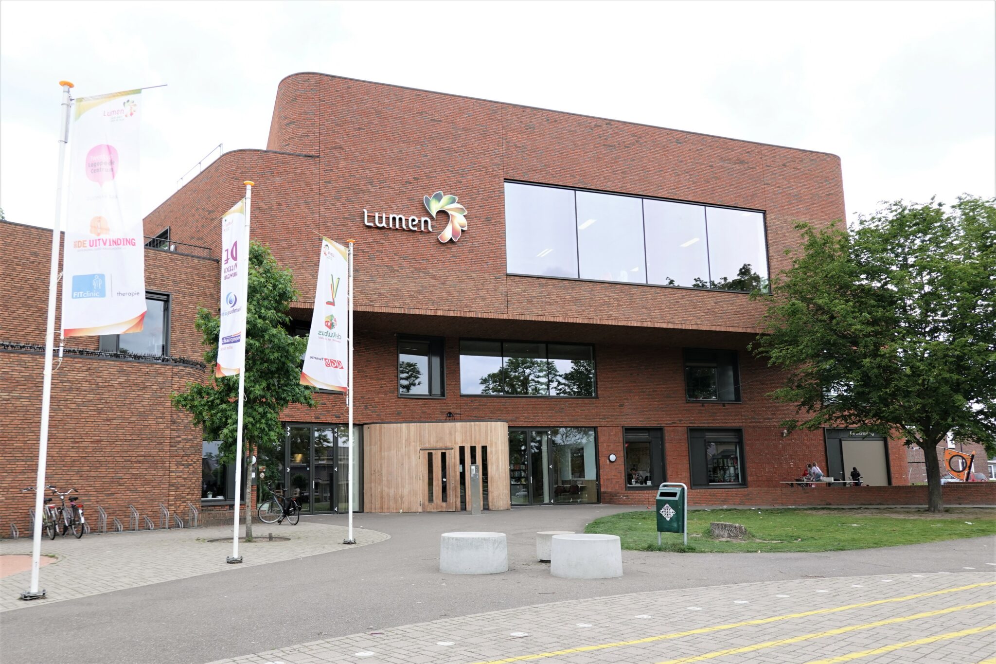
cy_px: 332
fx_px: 664
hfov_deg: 73.7
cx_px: 498
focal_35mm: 24
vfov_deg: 53.1
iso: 125
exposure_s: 1/320
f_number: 3.5
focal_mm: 9
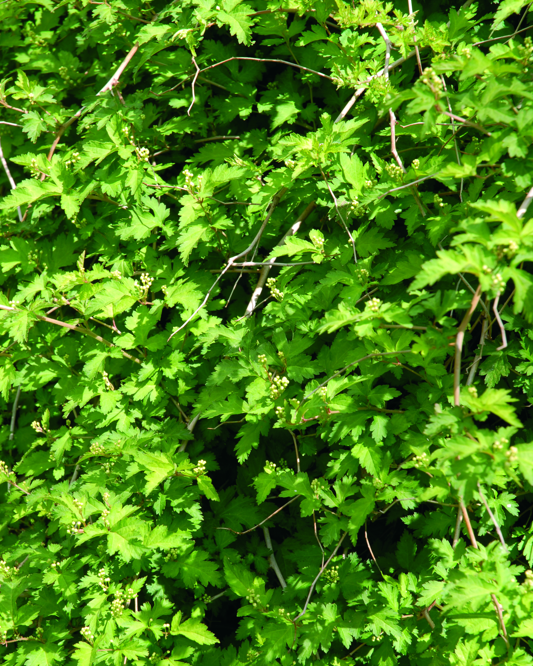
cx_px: 260
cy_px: 385
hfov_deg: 12.4
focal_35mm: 124
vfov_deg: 15.5
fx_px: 2445
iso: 100
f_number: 10
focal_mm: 70
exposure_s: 1/50
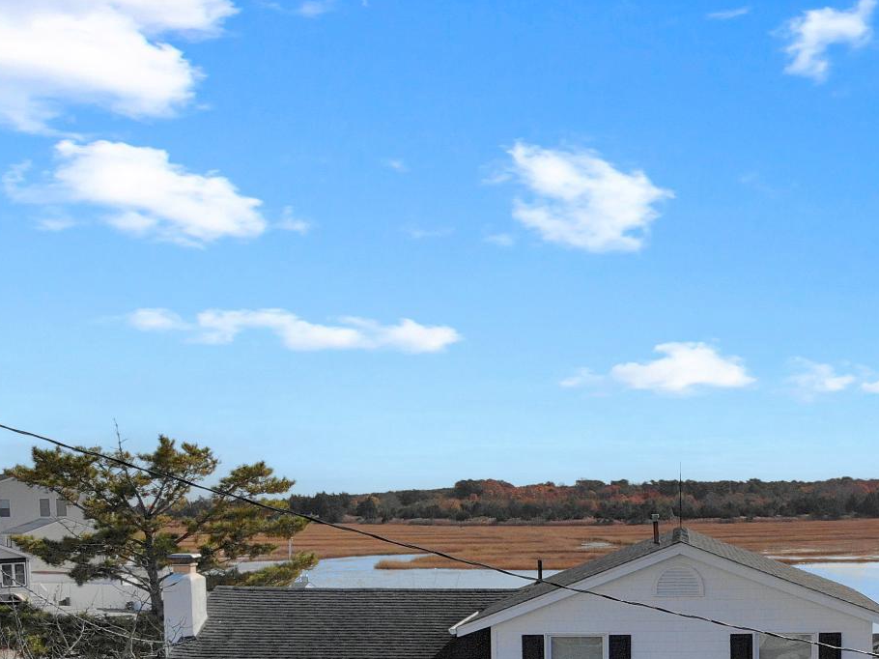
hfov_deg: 35.1
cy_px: 677
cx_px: 605
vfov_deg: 25.5
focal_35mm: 54
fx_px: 1371
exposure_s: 1/1828
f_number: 2.8
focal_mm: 4.5
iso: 100
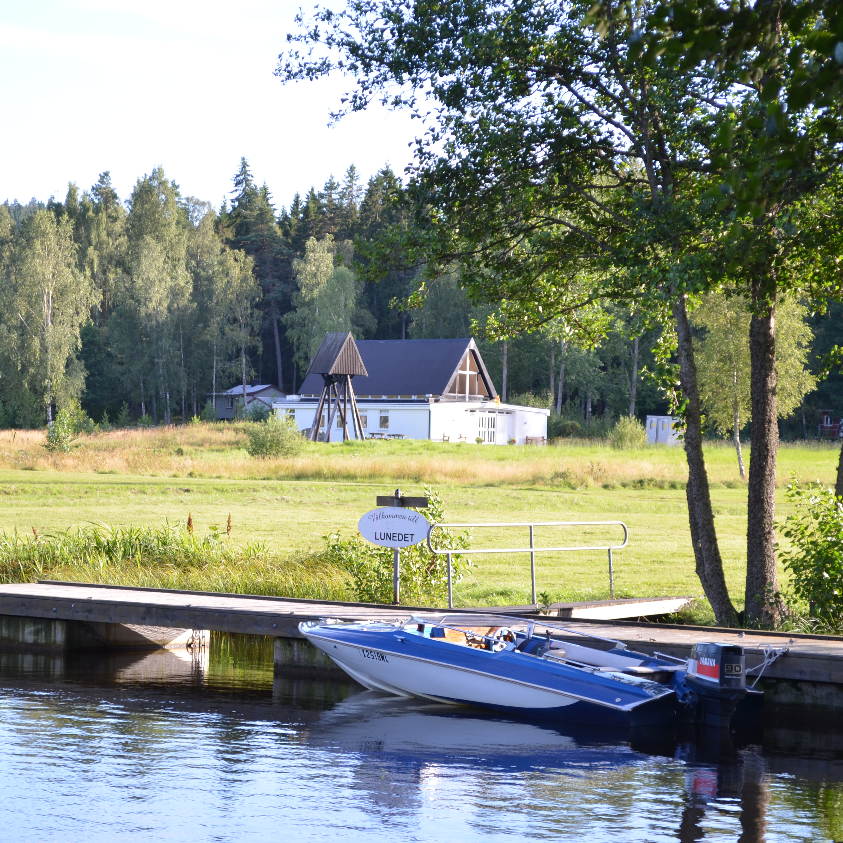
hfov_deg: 16.3
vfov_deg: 16.3
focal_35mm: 107
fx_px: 2938
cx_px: 342
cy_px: 419
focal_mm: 55
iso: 160
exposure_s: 1/125
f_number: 5.6
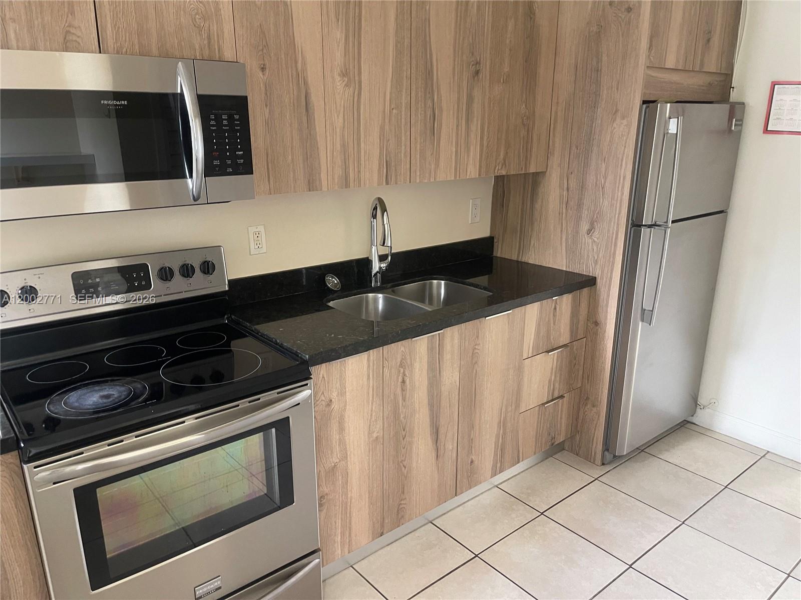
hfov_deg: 69.4
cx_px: 400
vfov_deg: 54.9
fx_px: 578
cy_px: 300
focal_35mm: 25
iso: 320
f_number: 1.6
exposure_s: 1/60
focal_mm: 5.1
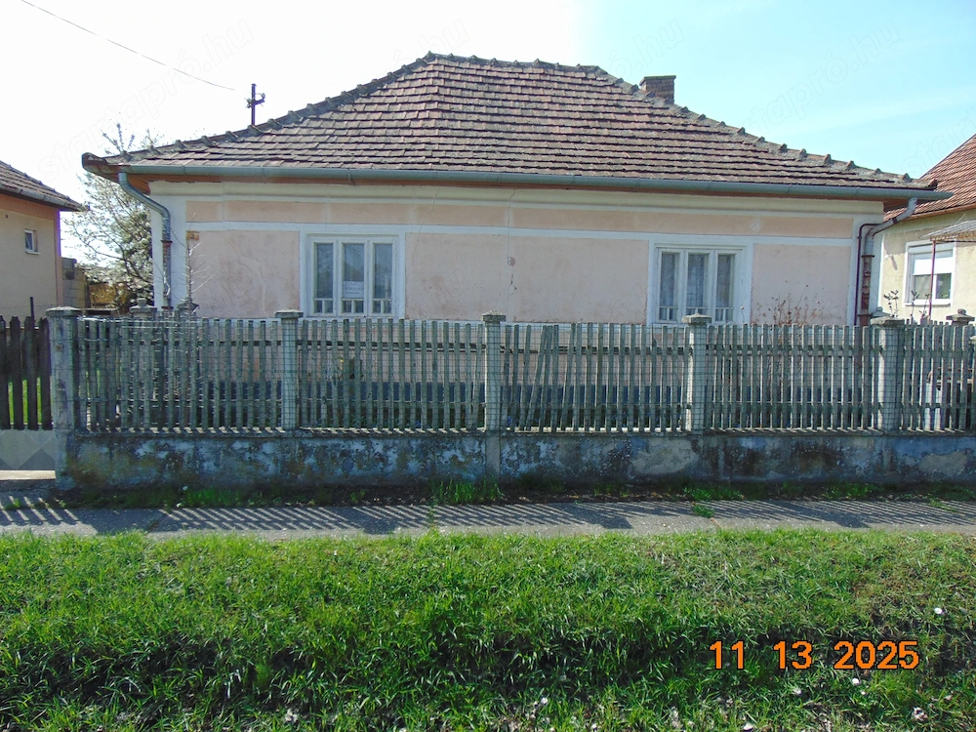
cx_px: 488
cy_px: 366
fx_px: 705
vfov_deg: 54.9
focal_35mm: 25
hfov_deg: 69.4
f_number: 3
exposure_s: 1/640
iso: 80
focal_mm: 4.5
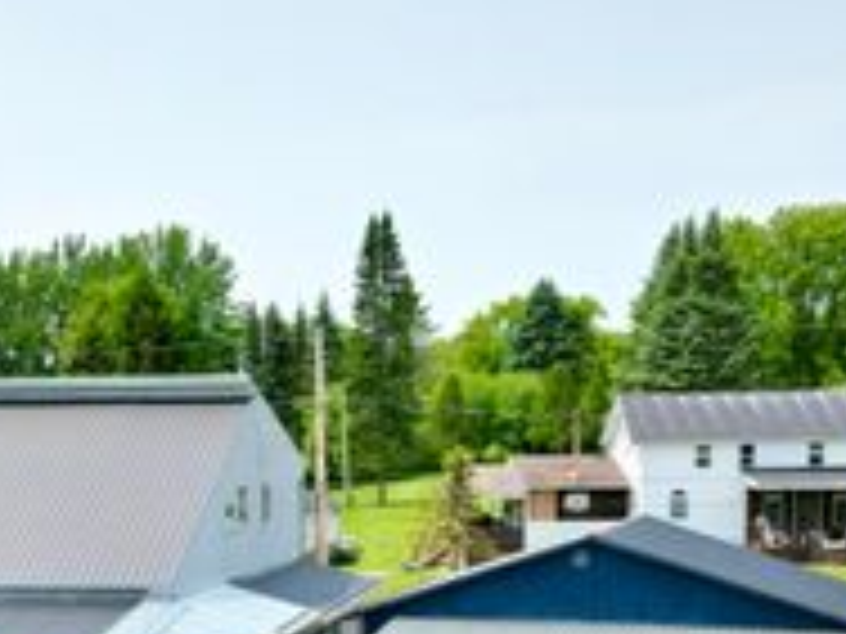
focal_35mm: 64
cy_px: 533
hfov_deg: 30.1
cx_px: 302
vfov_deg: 22.5
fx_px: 1564
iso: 110
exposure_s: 1/4000
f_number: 1.7
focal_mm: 6.72
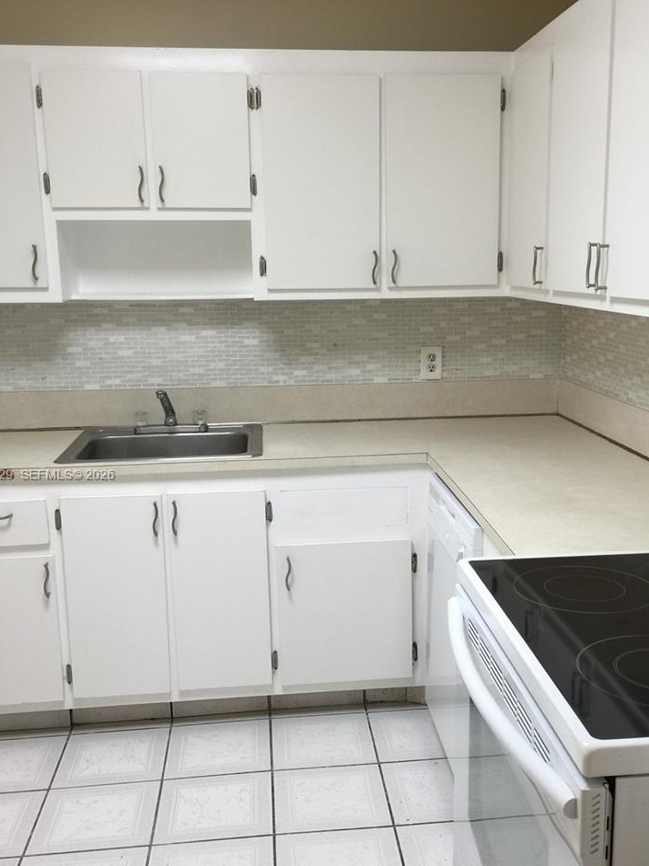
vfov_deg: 50.1
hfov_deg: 38.6
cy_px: 476
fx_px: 926
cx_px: 358
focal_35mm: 37
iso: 32
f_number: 2.2
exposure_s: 1/30
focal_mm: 4.15
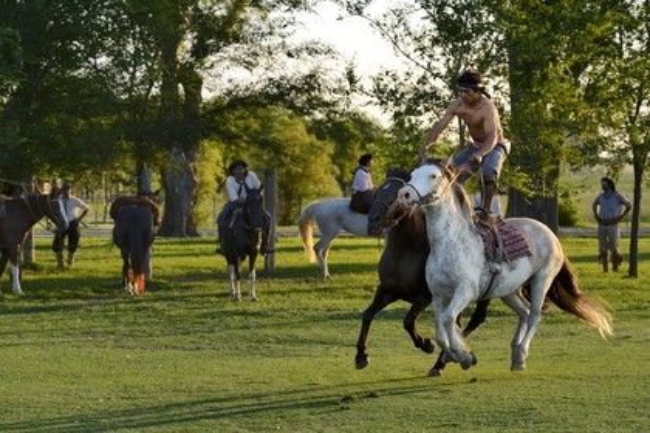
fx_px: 2094
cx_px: 325
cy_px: 216
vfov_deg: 11.8
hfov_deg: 17.6
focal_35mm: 116
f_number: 6.3
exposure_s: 1/640
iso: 800
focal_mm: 116
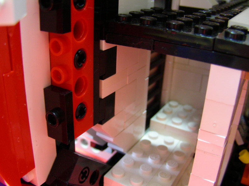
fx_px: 273
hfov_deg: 49.0
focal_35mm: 38
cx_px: 124
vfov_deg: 37.7
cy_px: 93
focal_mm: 6.3
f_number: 3.5
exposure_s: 1/2
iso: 200
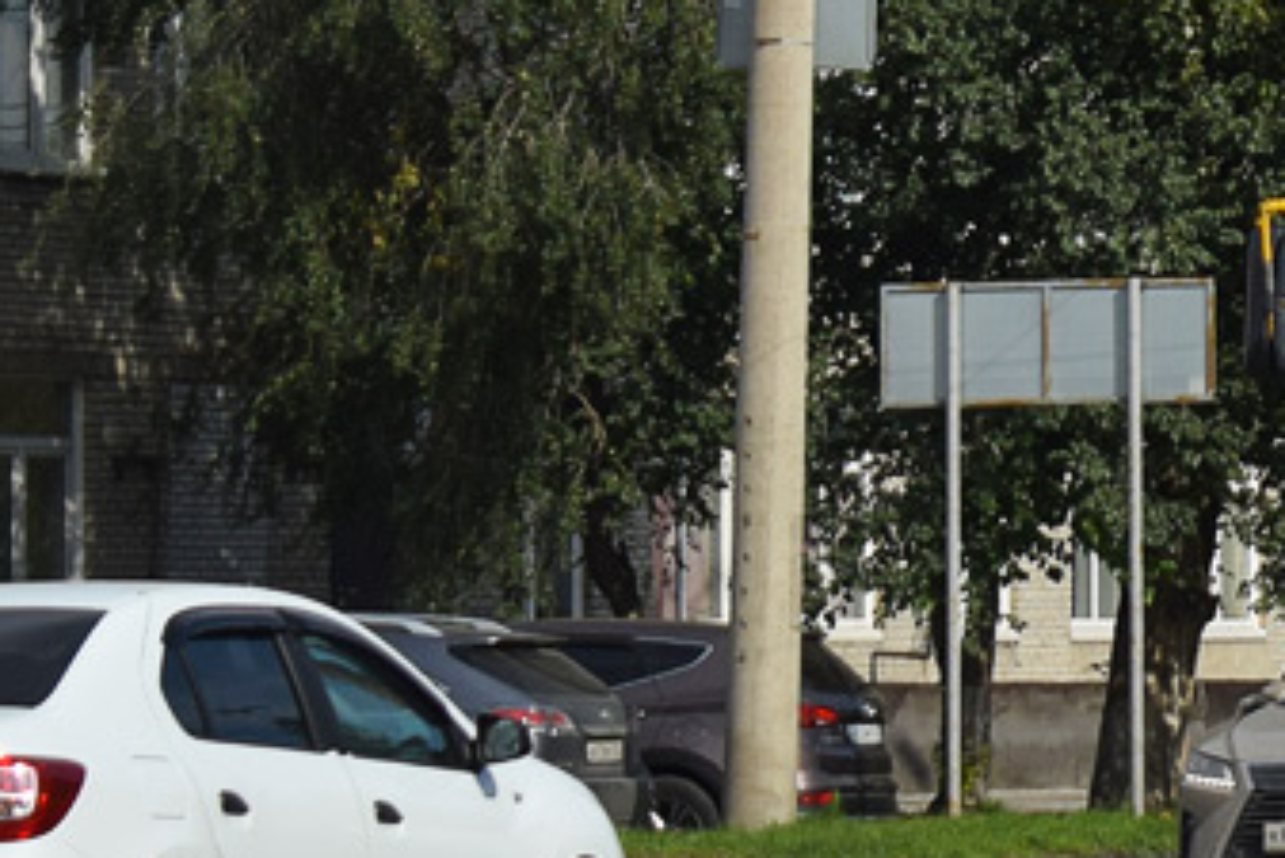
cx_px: 2212
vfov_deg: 4.7
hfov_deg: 6.9
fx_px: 10490
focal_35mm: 294
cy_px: 57
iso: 100
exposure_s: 1/800
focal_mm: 55
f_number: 6.3
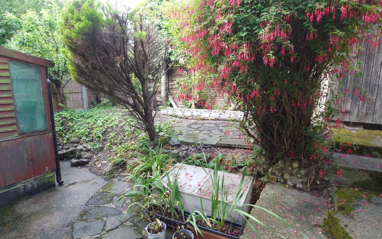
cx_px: 190
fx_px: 208
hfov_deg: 85.1
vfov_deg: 59.6
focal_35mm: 20
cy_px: 114
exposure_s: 1/60
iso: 125
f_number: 4
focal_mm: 9
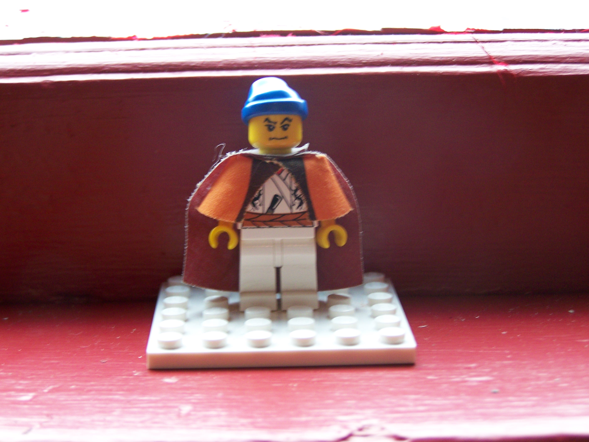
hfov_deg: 26.0
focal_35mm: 75
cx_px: 294
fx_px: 1277
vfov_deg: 19.7
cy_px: 221
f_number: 3.2
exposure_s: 1/25
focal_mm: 12.4
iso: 160
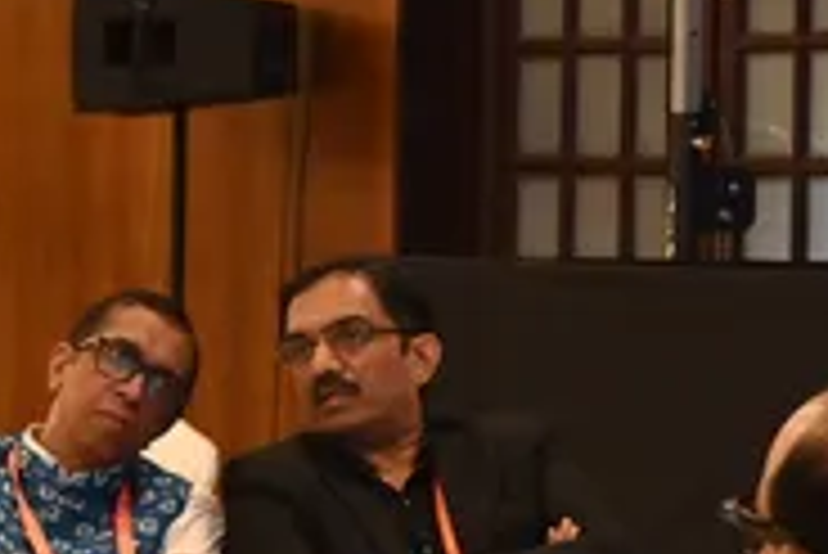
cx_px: -418
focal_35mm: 243
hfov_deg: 8.3
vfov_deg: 5.7
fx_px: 5593
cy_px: 381
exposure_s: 1/125
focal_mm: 35
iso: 1000
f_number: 4
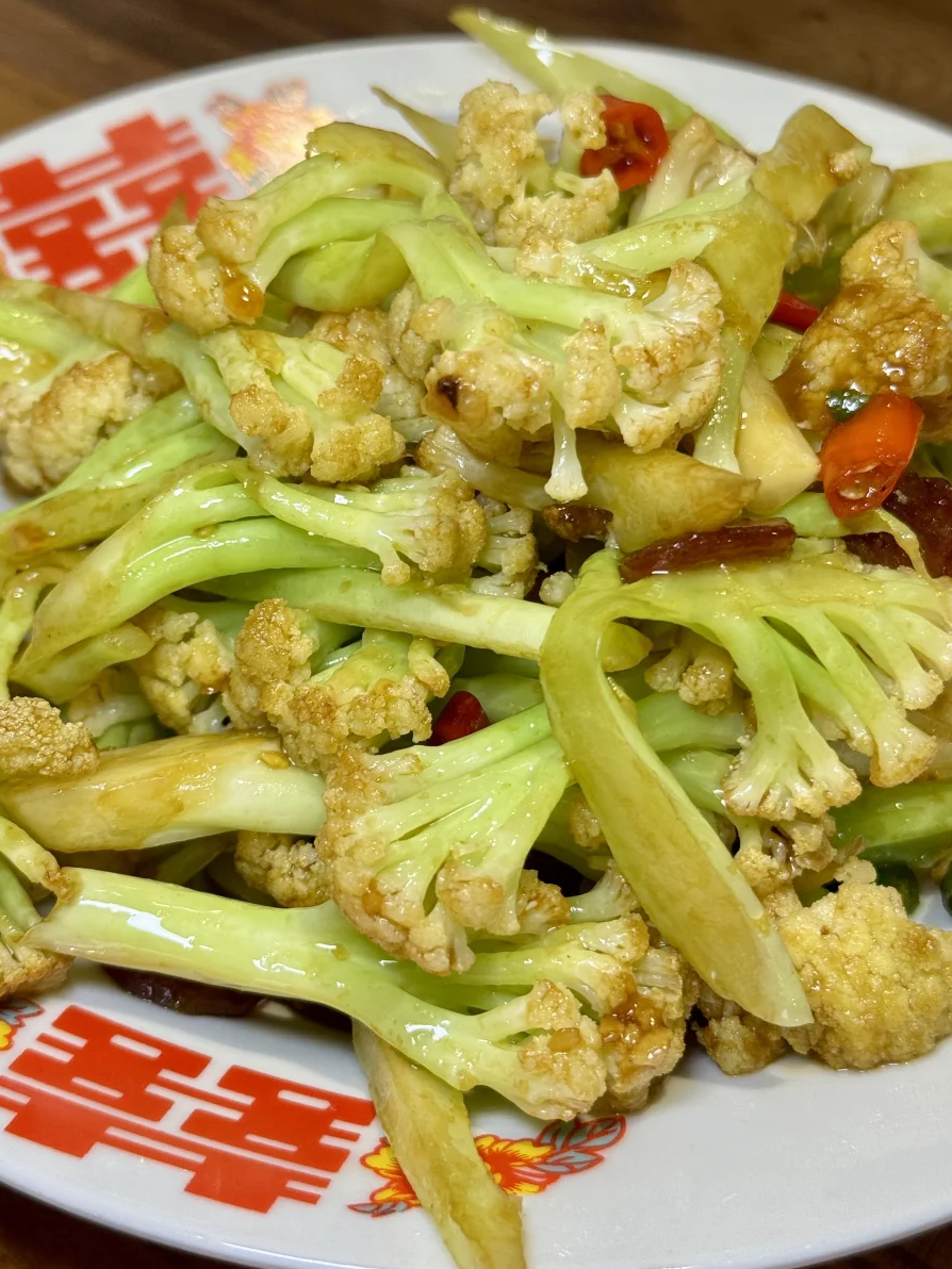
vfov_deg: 33.2
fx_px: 2127
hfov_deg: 25.2
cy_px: 591
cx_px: 449
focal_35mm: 58
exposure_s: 1/120
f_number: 1.78
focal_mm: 6.76
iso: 100
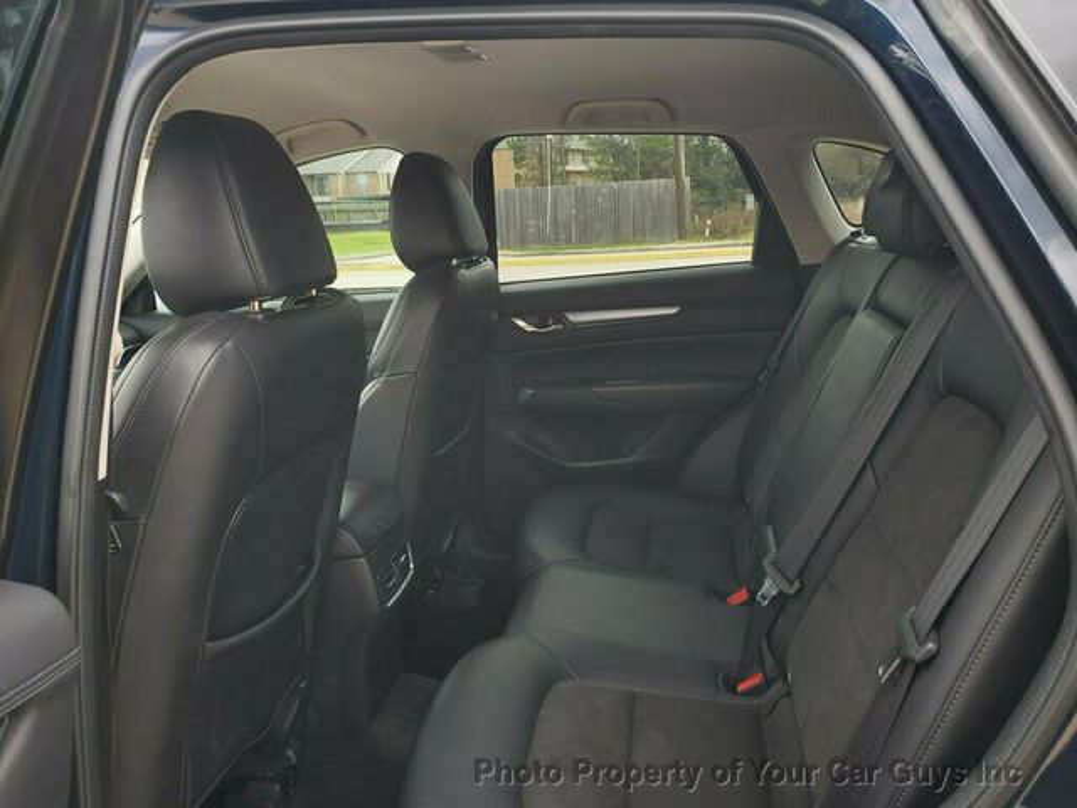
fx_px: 809
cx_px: 538
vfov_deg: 53.1
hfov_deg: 67.3
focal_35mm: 26
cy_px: 404
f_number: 2.4
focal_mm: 4.3
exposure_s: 1/126
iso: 50
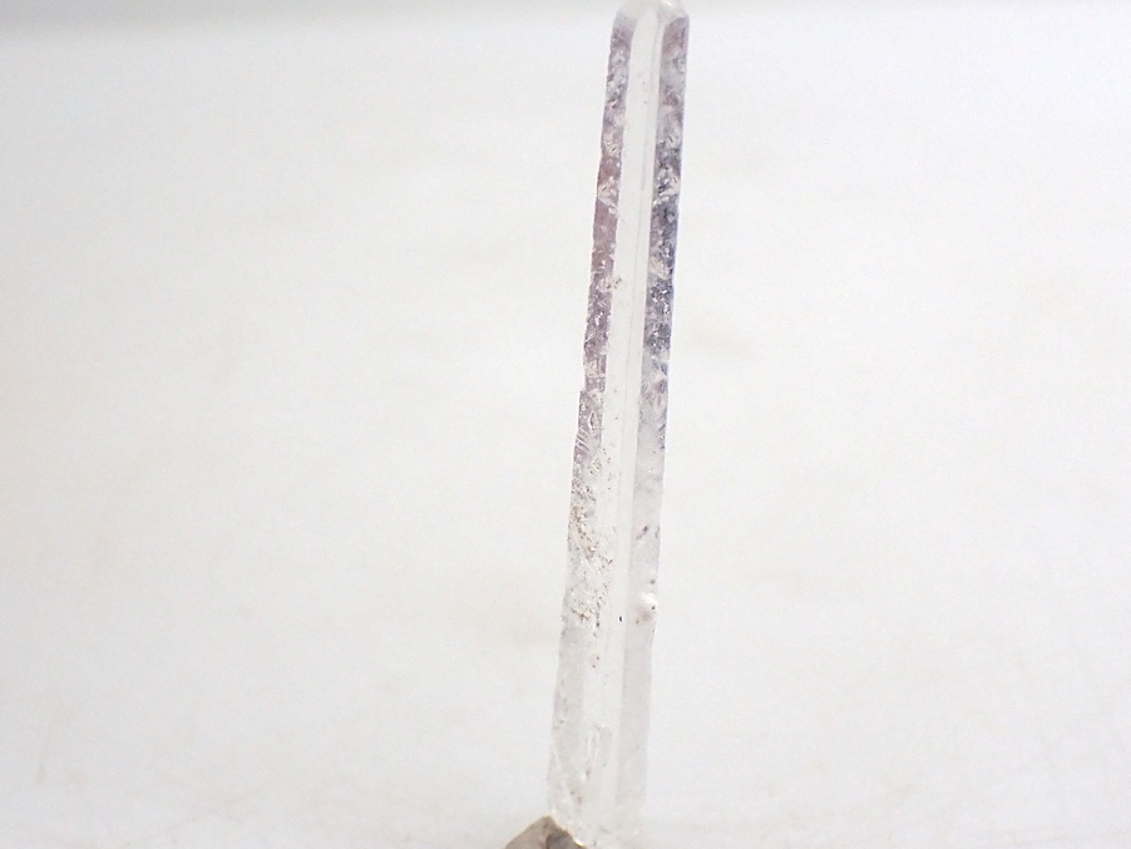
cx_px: 480
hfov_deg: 31.6
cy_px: 439
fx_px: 1994
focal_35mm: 61
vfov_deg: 24.0
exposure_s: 1/160
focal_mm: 7.84
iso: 200
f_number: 2.9
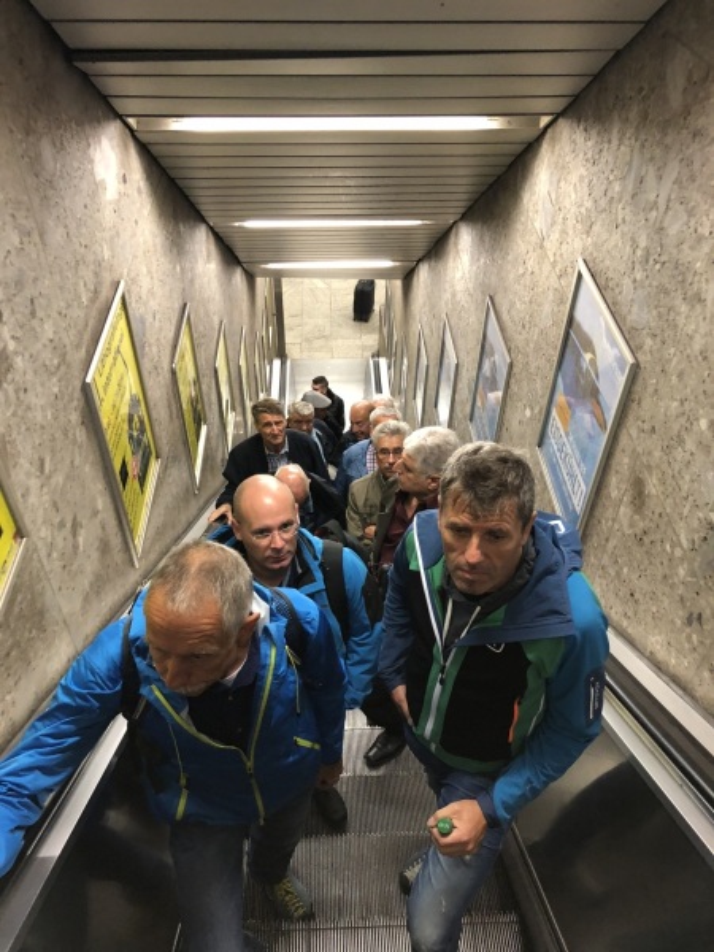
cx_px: 357
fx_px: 770
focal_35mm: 28
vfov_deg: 63.4
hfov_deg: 49.7
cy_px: 476
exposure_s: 1/14
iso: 100
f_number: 1.8
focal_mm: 4
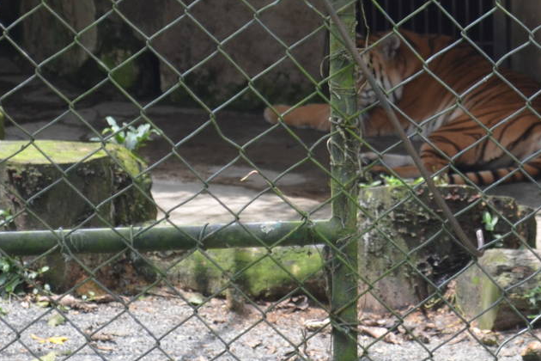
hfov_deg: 9.8
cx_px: 400
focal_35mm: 209
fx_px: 3145
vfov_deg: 6.5
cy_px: -21
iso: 220
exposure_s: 1/125
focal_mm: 55
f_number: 5.6
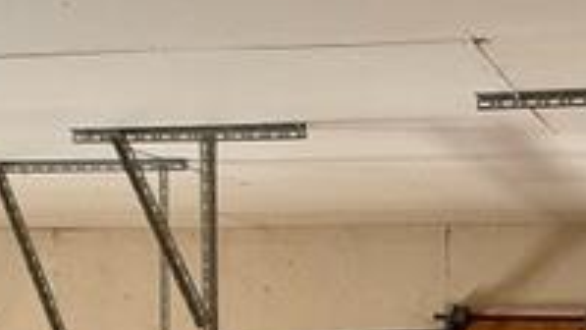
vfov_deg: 12.5
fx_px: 1414
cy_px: 516
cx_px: 336
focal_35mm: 91
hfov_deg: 23.4
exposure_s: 1/80
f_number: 1.6
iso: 125
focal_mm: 4.2
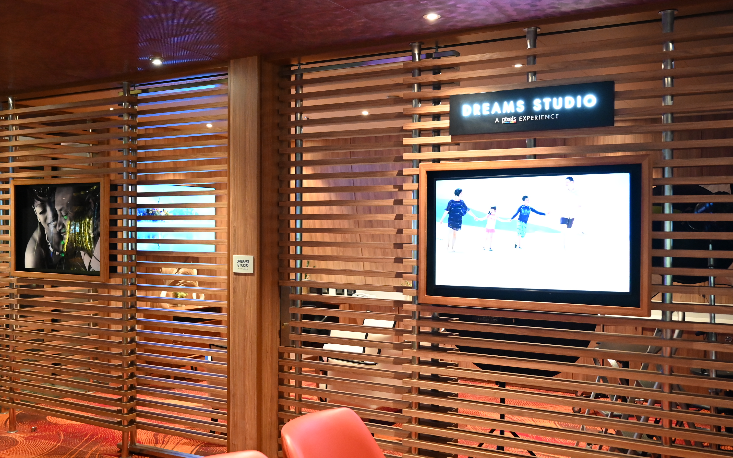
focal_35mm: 37
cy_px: 230
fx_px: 739
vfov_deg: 34.4
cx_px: 361
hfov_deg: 52.8
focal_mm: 24
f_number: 2.8
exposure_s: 1/125
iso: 4000
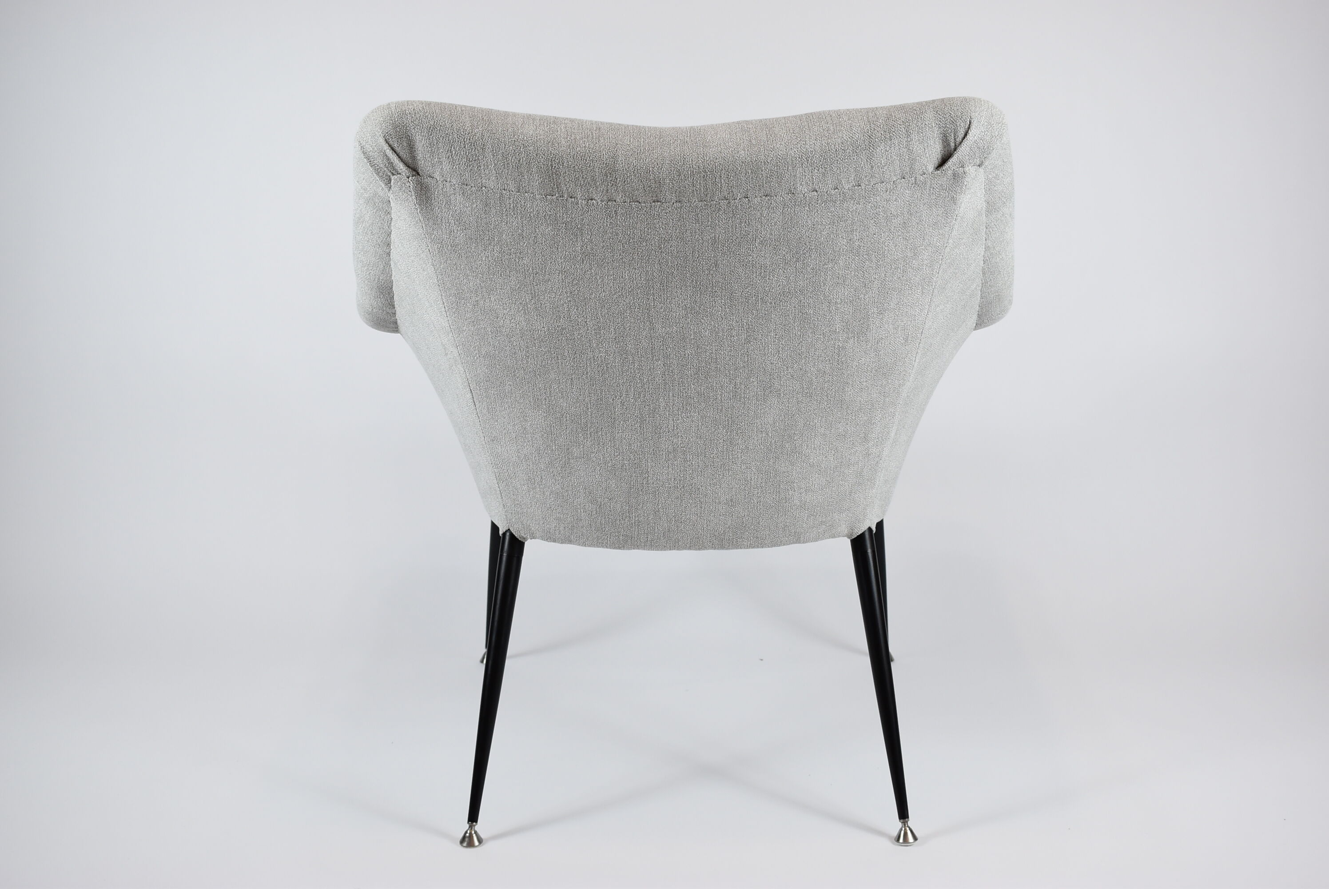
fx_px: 1496
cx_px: 664
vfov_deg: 33.1
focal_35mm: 40
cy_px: 444
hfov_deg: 47.9
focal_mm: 27
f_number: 5.6
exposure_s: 1/125
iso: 640
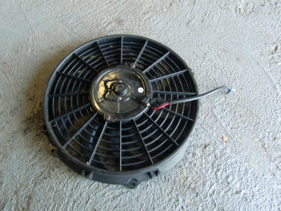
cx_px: 135
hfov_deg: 63.5
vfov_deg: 49.7
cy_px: 113
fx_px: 227
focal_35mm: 28
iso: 320
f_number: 3.2
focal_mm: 4.3
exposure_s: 1/60
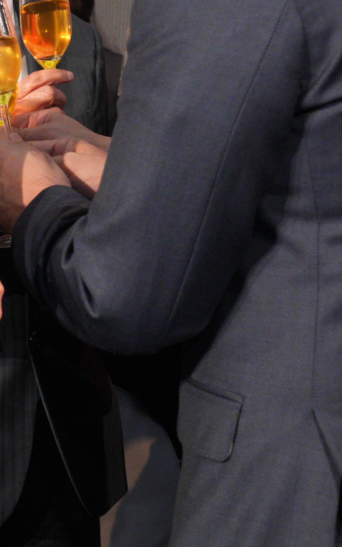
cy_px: 140
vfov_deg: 19.0
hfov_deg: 11.8
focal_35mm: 109
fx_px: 1626
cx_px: -39
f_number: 8
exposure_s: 1/200
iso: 6400
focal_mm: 38
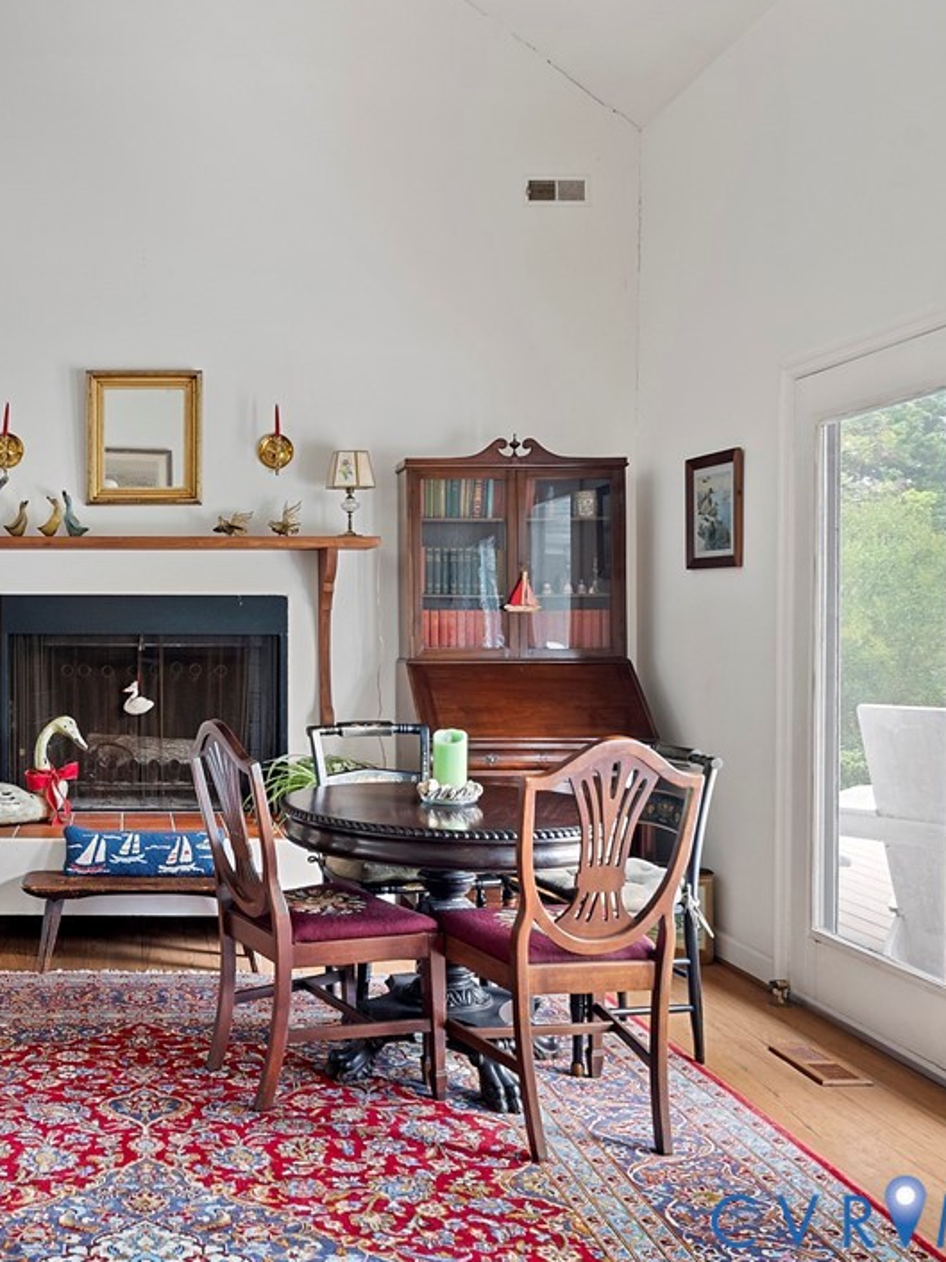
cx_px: 130
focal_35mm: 34
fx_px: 1240
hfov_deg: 39.3
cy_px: 626
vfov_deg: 54.0
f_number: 8
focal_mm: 23
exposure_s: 1/2
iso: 800
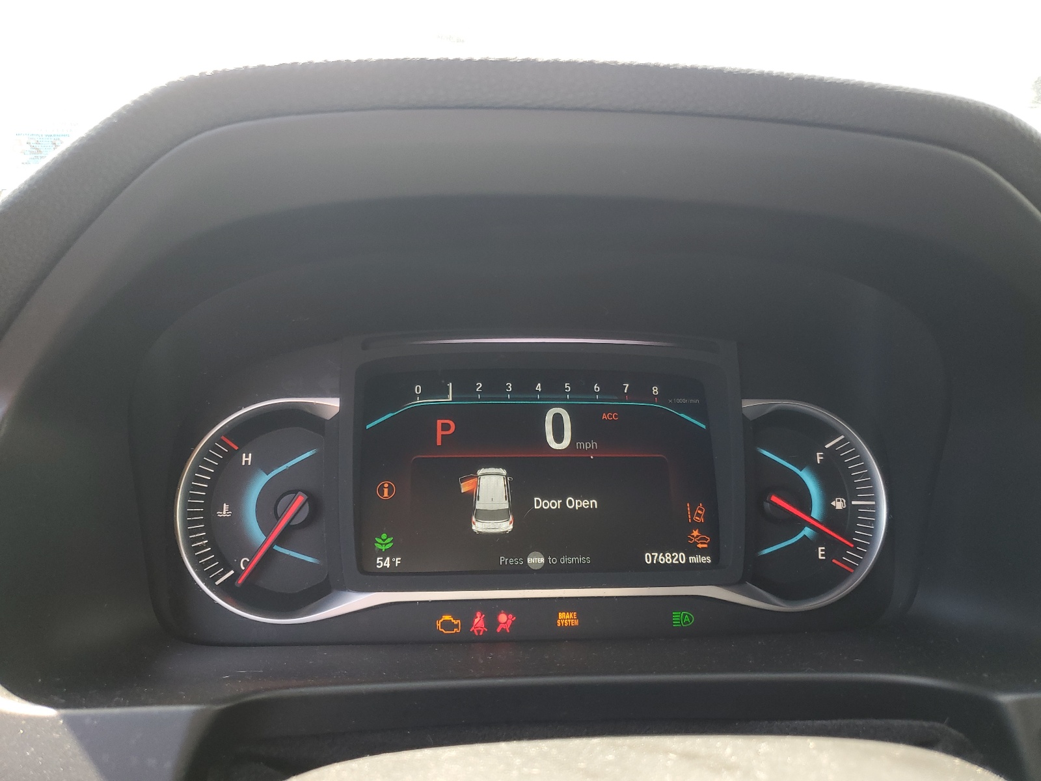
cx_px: 520
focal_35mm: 26
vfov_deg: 53.1
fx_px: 782
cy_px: 390
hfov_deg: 67.3
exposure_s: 1/120
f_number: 1.5
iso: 55
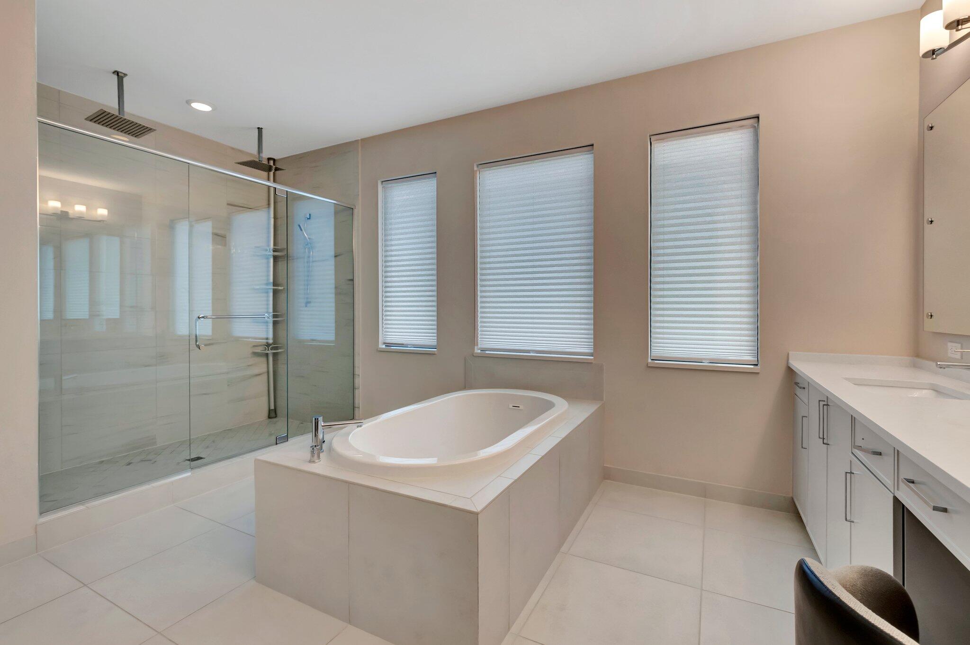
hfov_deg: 100.4
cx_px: 485
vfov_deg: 77.3
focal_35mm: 15
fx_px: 404
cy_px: 322
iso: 640
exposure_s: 1/160
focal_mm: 10
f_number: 8
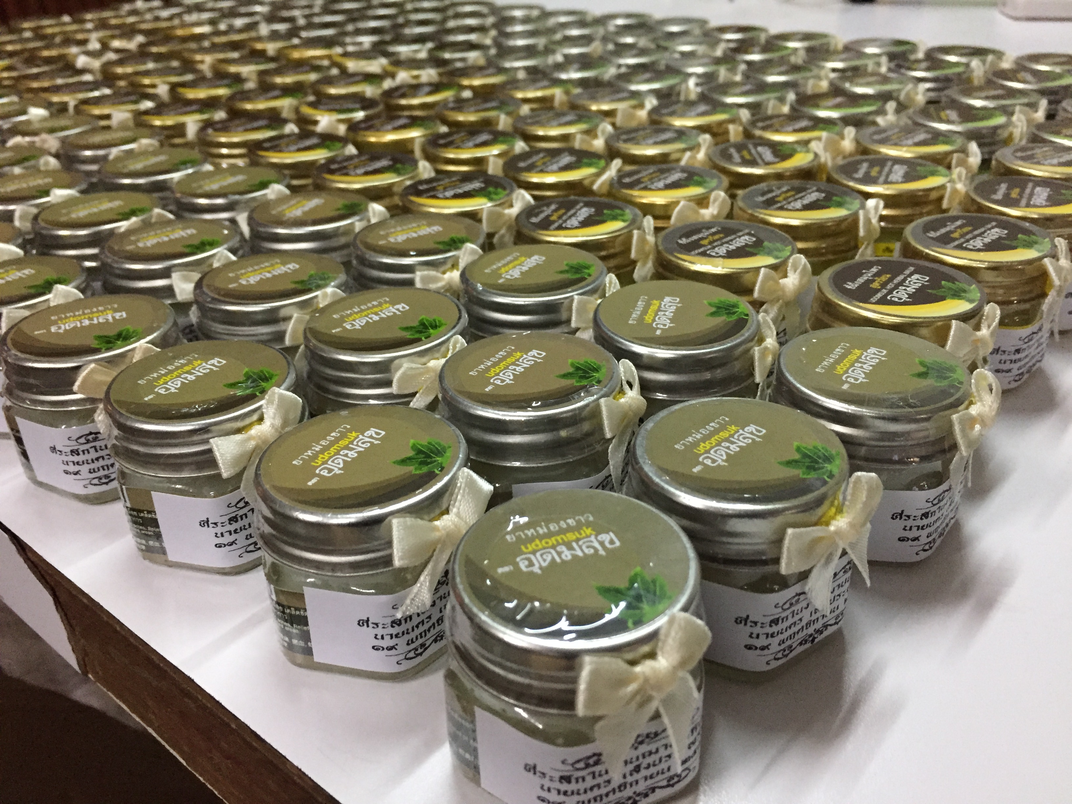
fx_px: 898
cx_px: 536
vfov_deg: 48.2
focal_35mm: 29
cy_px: 402
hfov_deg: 61.7
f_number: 2.2
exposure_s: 1/25
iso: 250
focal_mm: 4.15
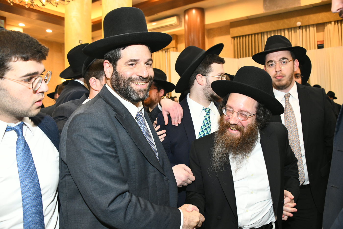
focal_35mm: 28
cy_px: 114
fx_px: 267
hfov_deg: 65.5
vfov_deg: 46.4
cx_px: 172
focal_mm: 28
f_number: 5.6
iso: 2000
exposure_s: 1/125
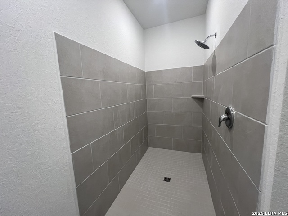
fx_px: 108
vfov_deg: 89.9
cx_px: 144
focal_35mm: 13
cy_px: 108
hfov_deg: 106.2
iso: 200
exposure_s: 1/120
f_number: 1.8
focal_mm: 1.57
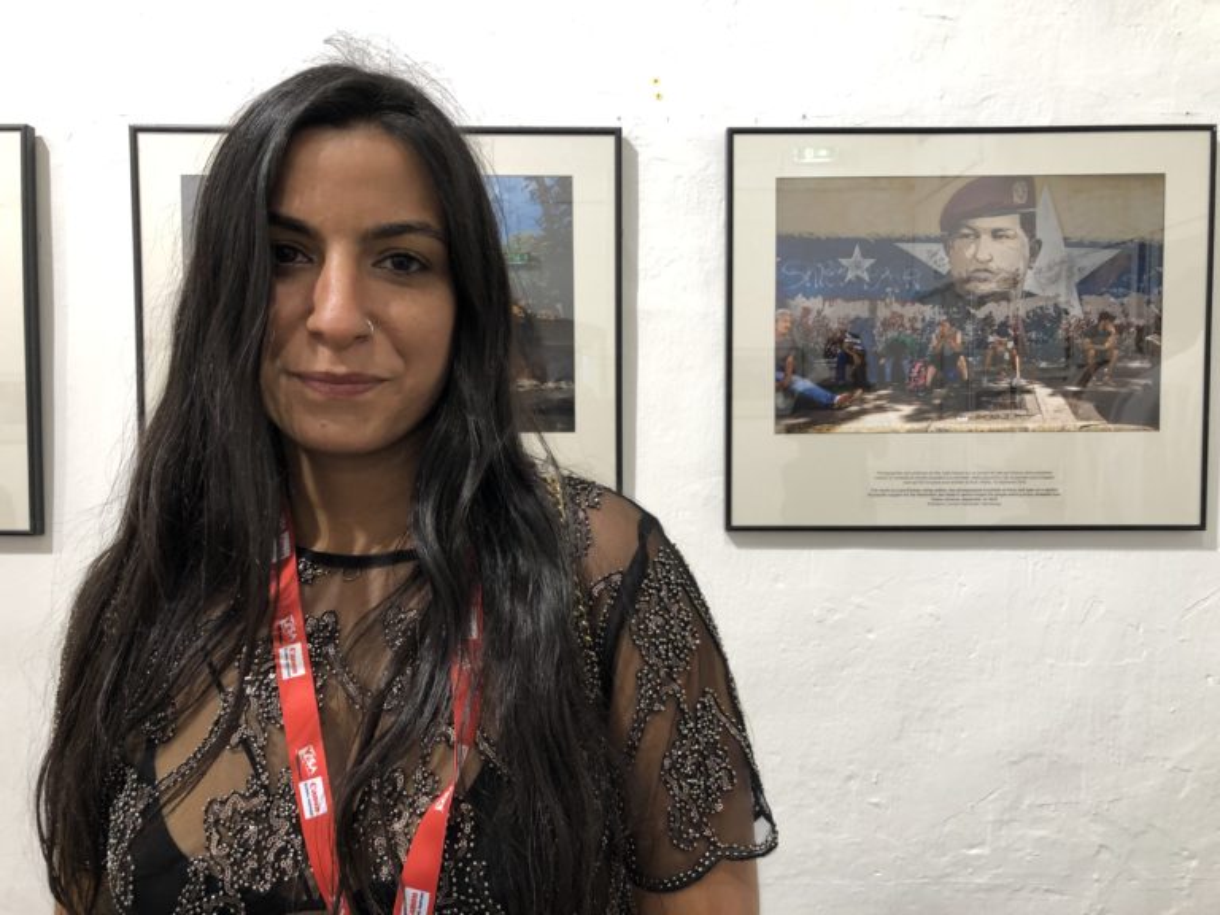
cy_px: 458
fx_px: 987
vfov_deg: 49.7
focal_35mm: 28
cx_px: 610
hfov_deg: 63.4
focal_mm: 3.99
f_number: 1.8
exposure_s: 1/20
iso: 40
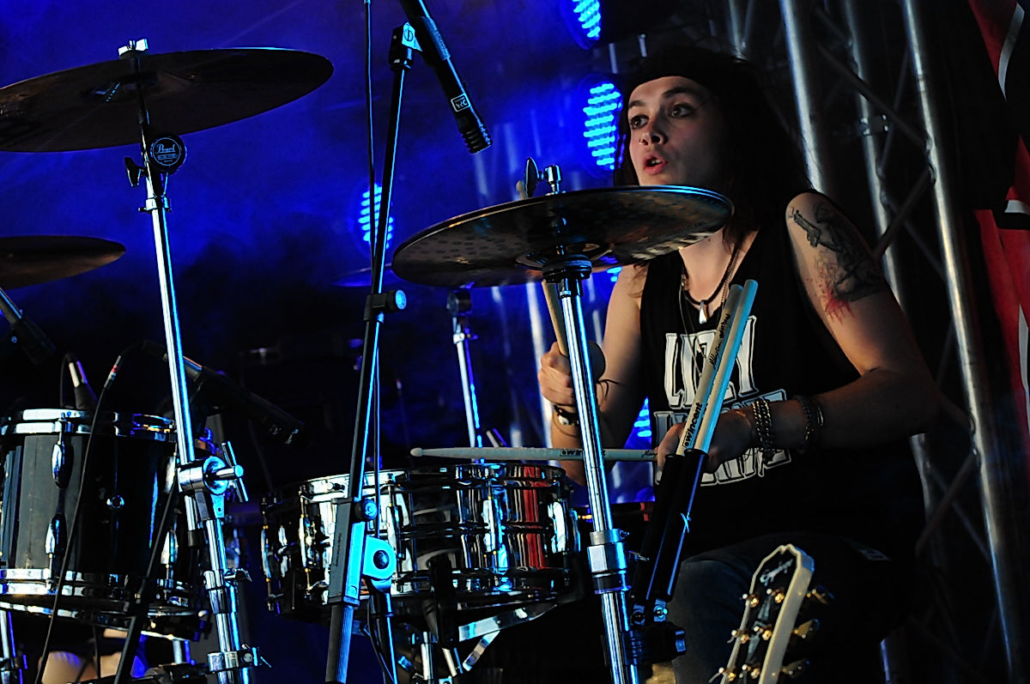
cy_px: 342
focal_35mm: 82
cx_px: 515
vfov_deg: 16.5
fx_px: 2358
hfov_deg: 24.6
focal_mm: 55
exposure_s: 1/125
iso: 1600
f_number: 5.6
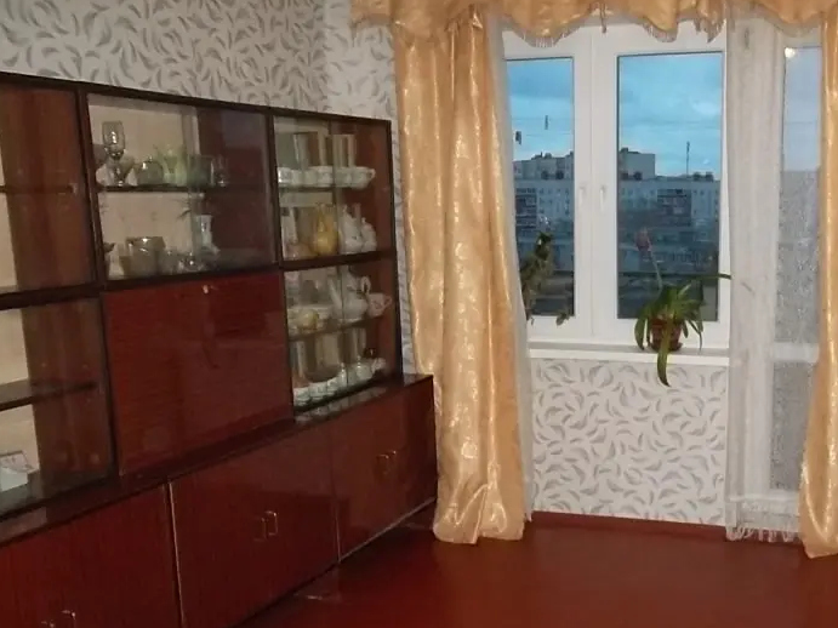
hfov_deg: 45.8
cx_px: 580
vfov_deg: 35.8
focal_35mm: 40
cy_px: 377
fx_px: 968
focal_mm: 4.9
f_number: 3.5
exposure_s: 1/45
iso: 640
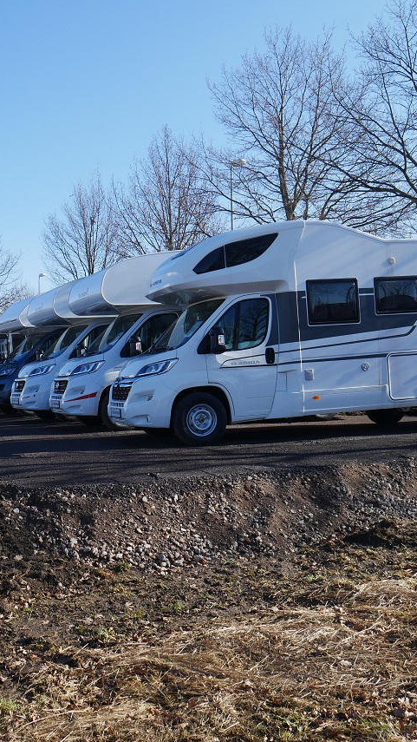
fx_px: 806
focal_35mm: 41
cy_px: 371
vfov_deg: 49.4
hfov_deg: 28.6
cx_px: 106
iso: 200
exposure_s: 1/400
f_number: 7.1
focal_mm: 14
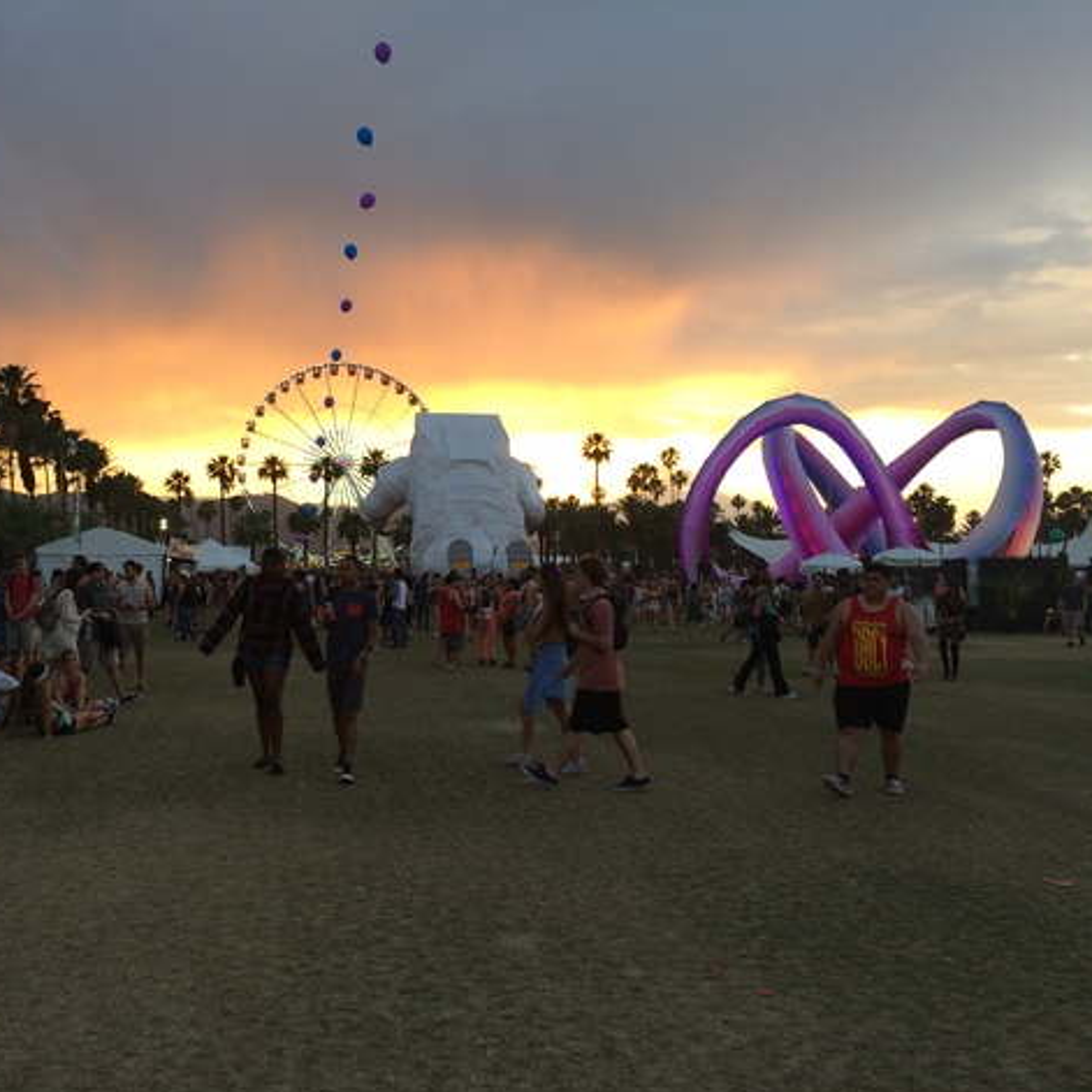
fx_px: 1285
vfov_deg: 46.0
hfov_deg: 45.4
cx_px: 376
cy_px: 549
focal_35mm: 36
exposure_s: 1/120
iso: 50
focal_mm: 4.12
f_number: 2.2
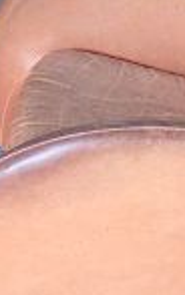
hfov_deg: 13.6
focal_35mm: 95
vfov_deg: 21.8
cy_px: 124
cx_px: 189
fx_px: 766
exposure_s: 1/120
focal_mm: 4.12
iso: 64
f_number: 2.4
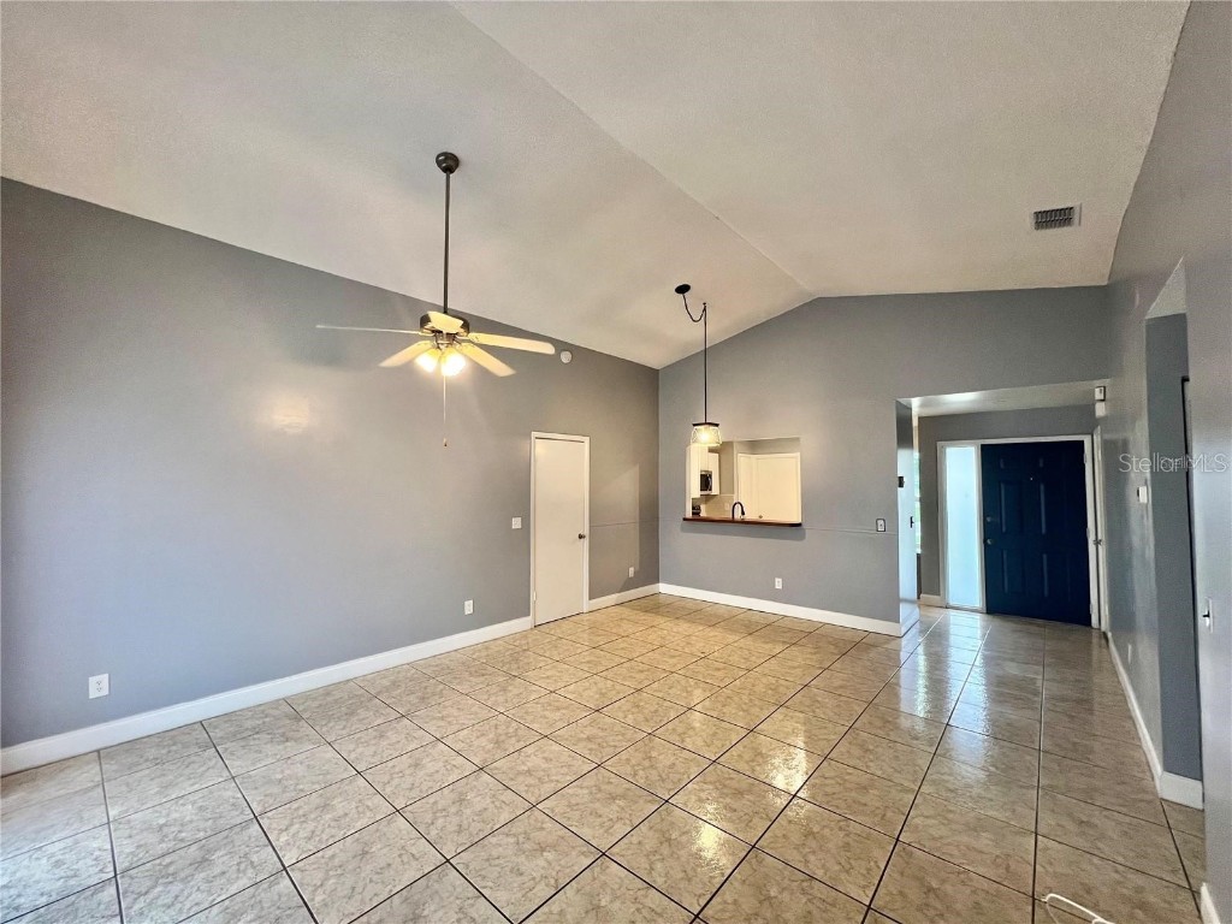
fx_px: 463
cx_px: 616
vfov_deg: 89.9
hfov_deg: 106.2
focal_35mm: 13
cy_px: 462
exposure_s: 1/60
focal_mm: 1.57
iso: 160
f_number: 1.8
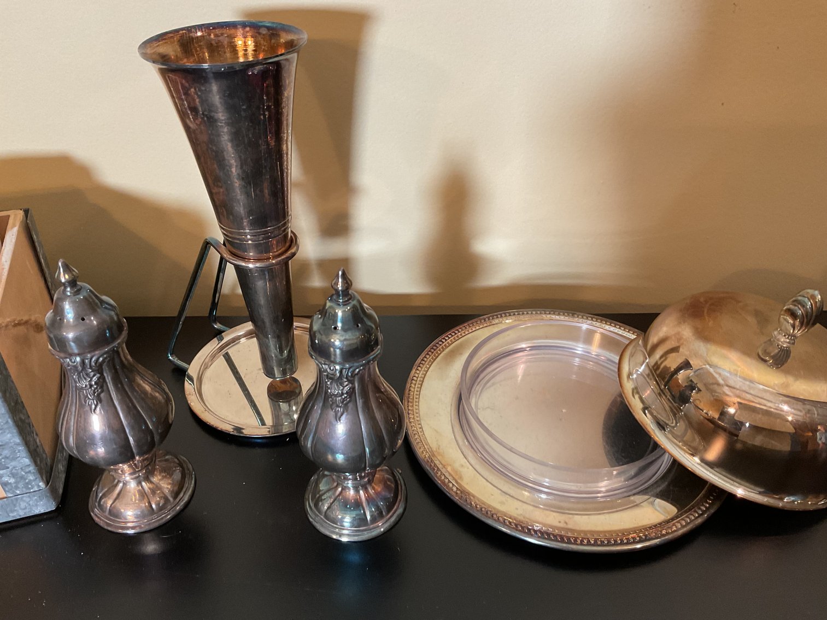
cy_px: 310
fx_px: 693
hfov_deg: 61.7
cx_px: 414
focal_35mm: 29
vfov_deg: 48.2
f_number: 1.8
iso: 160
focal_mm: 3
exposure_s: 1/60
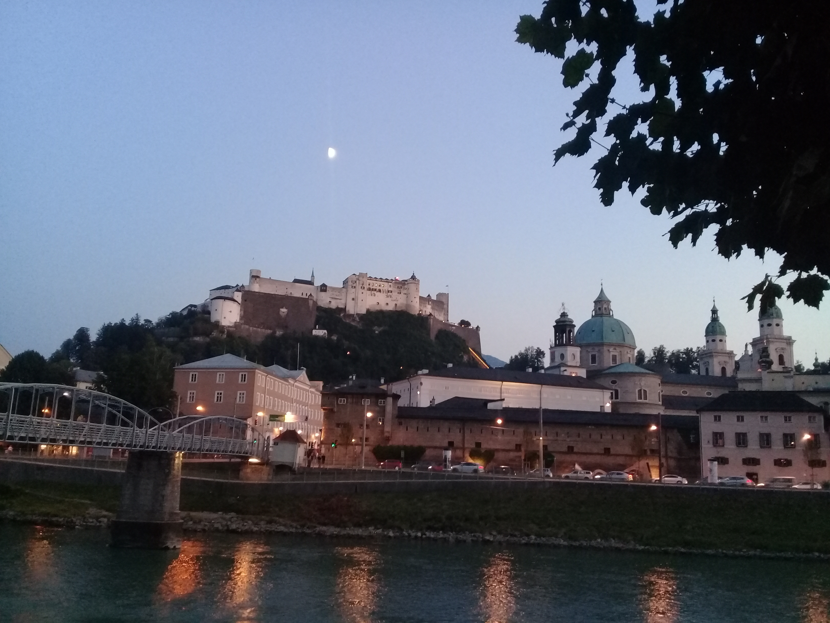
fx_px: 743
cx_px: 415
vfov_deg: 45.4
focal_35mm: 31
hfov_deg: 58.4
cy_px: 312
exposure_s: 1/15
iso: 200
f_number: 2.2
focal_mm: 3.3
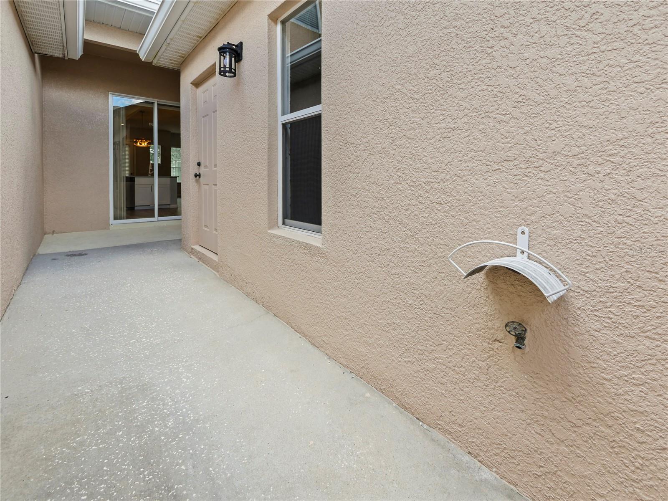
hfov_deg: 102.1
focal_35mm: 14
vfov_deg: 85.7
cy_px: 250
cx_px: 334
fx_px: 270
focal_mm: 7
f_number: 4
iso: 250
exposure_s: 1/60
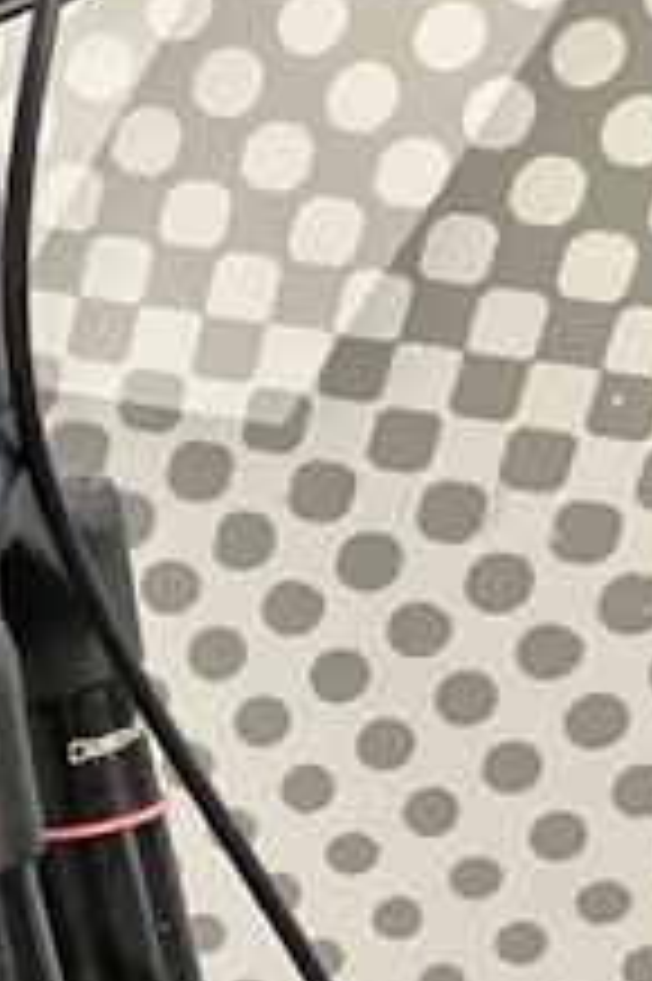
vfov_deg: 18.0
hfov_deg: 10.8
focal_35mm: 107
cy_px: 1215
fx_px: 2911
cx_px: -940
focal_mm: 3.99
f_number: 1.8
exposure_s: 1/50
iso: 250
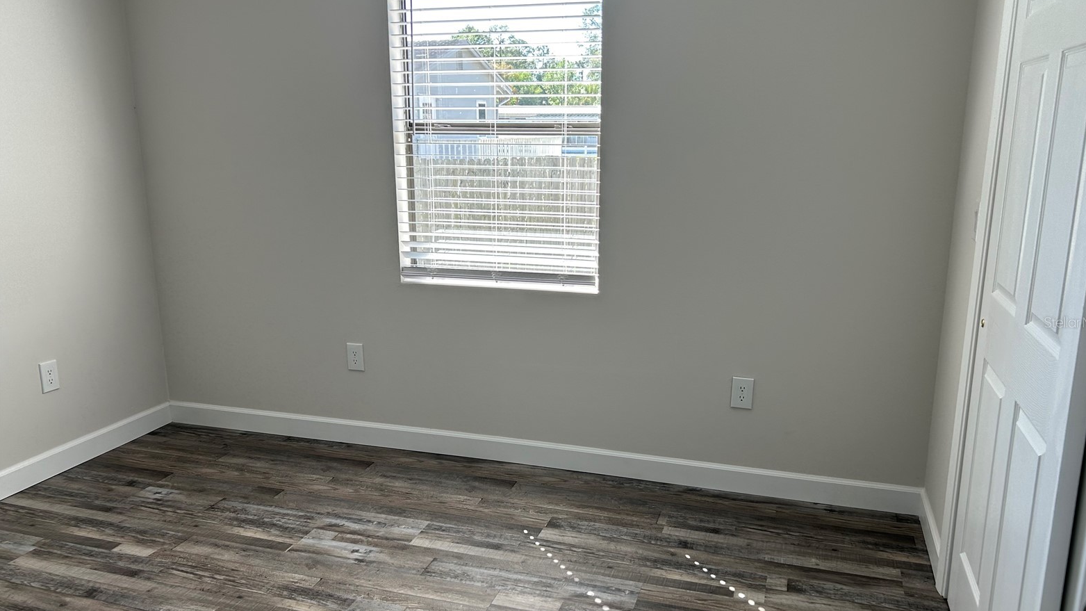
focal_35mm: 29
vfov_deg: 40.2
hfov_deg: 66.1
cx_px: 554
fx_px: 835
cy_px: 322
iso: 50
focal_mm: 5.7
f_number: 1.5
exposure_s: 1/205
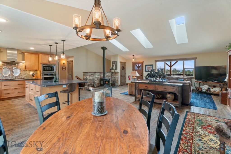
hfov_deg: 96.7
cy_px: 77
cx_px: 116
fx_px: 103
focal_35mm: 16
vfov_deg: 73.8
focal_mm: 16
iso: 800
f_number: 8
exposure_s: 1/3
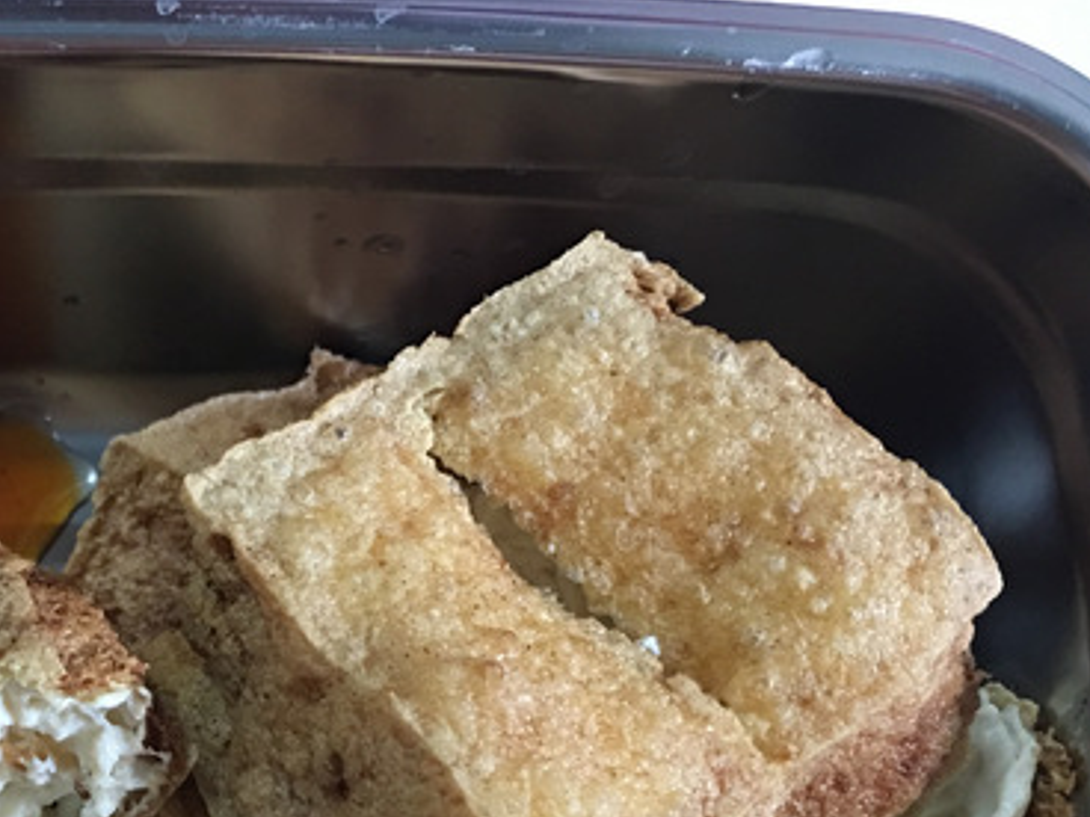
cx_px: 92
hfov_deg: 29.4
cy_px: 879
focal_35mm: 63
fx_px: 1984
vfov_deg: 22.1
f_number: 2.2
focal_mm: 4.15
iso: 125
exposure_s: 1/15
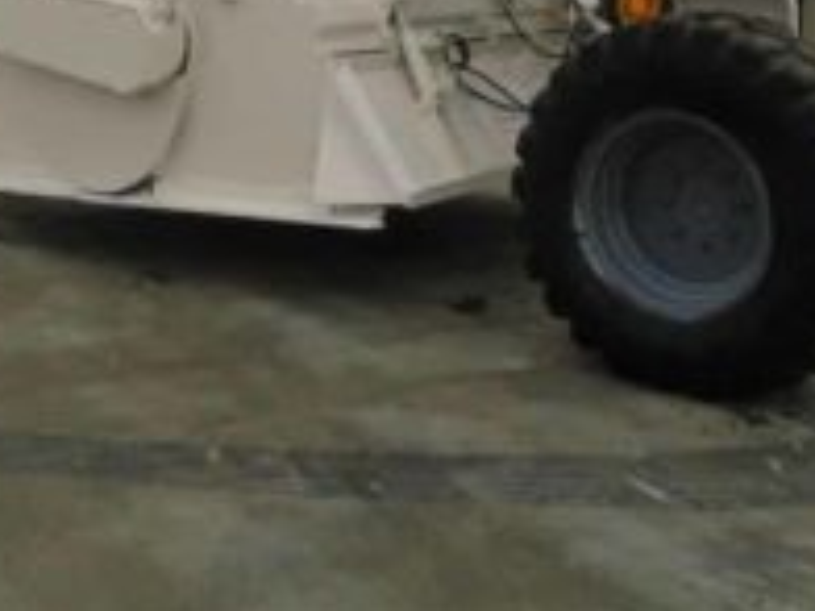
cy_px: -4
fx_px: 1248
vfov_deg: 26.1
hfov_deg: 36.0
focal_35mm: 53
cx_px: 304
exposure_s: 1/500
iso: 100
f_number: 3.2
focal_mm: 4.6
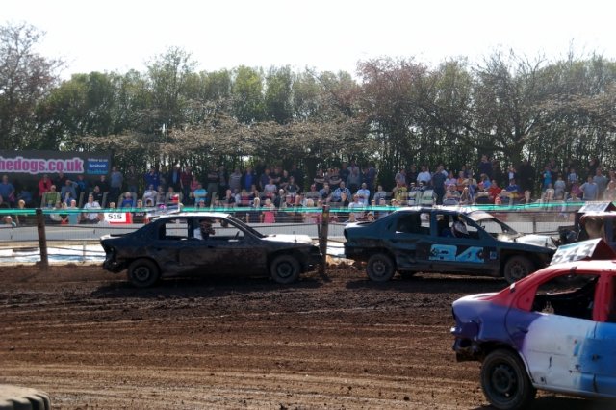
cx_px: 308
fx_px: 1411
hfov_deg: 24.6
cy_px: 205
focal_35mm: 82
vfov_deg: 16.5
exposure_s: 1/1000
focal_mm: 55
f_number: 5.3
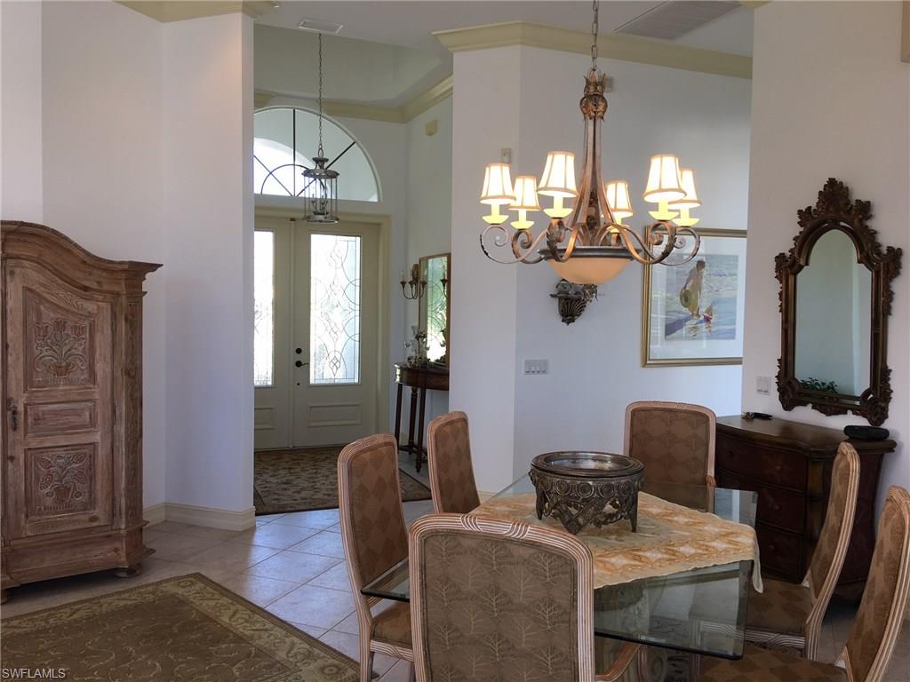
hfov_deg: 61.7
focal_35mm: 29
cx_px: 455
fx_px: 762
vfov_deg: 48.2
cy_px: 341
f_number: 2.2
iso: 25
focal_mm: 4.15
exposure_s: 1/40
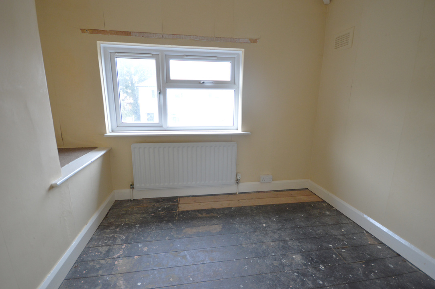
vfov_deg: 77.2
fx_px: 181
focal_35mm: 15
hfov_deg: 100.4
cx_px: 218
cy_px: 144
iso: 900
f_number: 4
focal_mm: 10
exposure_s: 1/60
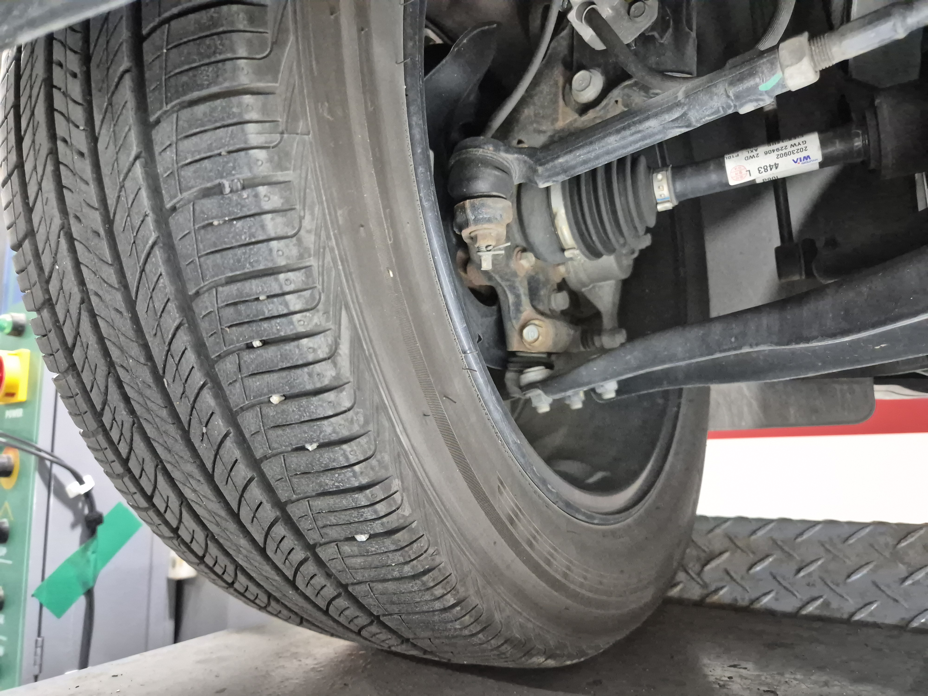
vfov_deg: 58.9
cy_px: 348
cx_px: 464
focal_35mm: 23
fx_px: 617
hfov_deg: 73.9
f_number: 1.8
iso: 1000
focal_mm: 5.4
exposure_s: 1/120
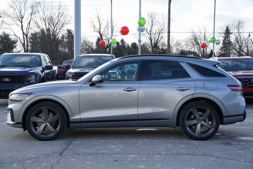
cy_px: 84
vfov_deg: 24.6
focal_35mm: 55
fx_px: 387
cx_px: 126
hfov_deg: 36.2
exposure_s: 1/100
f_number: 8
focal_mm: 55
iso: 100
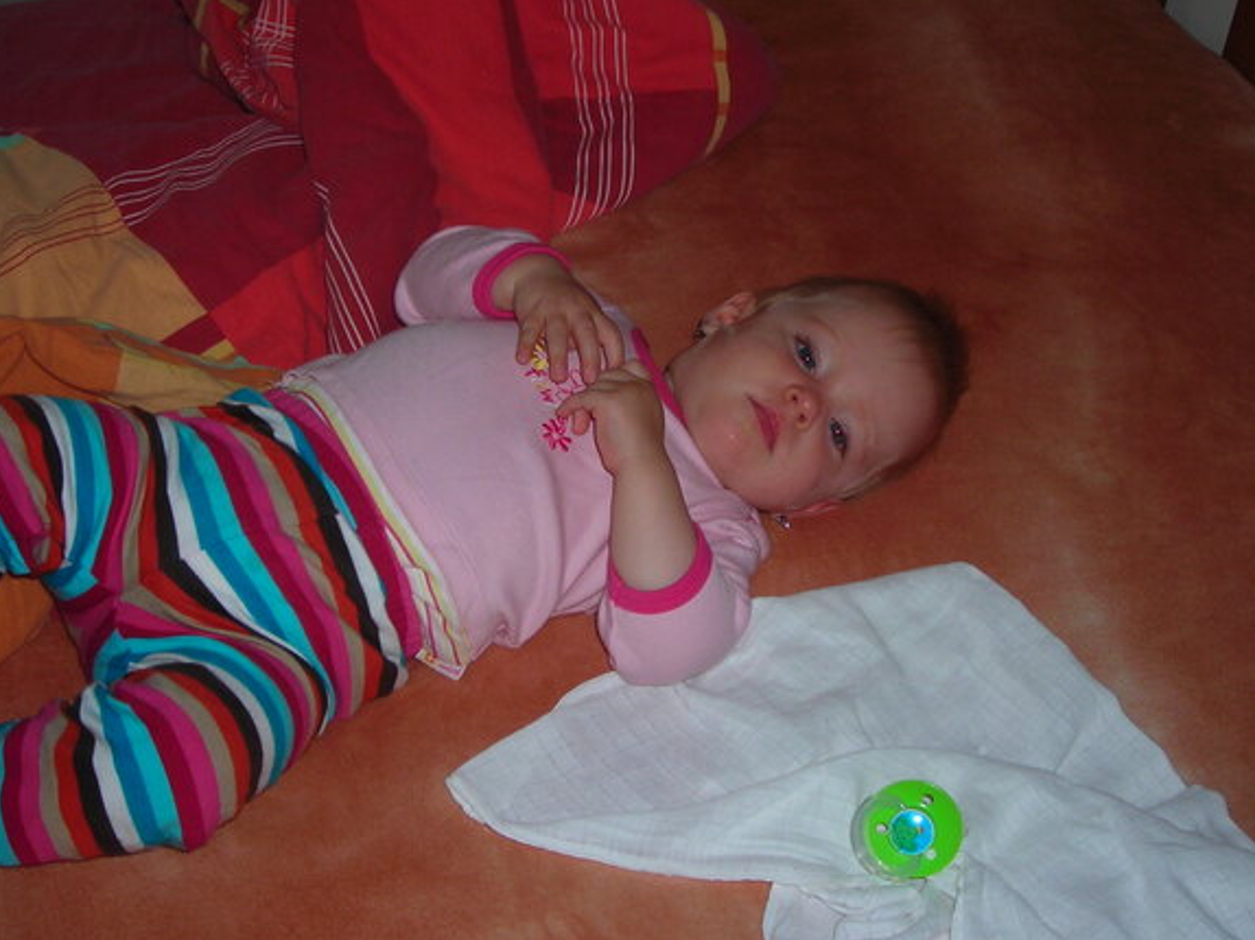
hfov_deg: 36.2
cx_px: 619
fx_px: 1921
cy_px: 391
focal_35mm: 53
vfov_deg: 27.5
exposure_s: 1/60.1
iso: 50
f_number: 3.2
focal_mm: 6.3
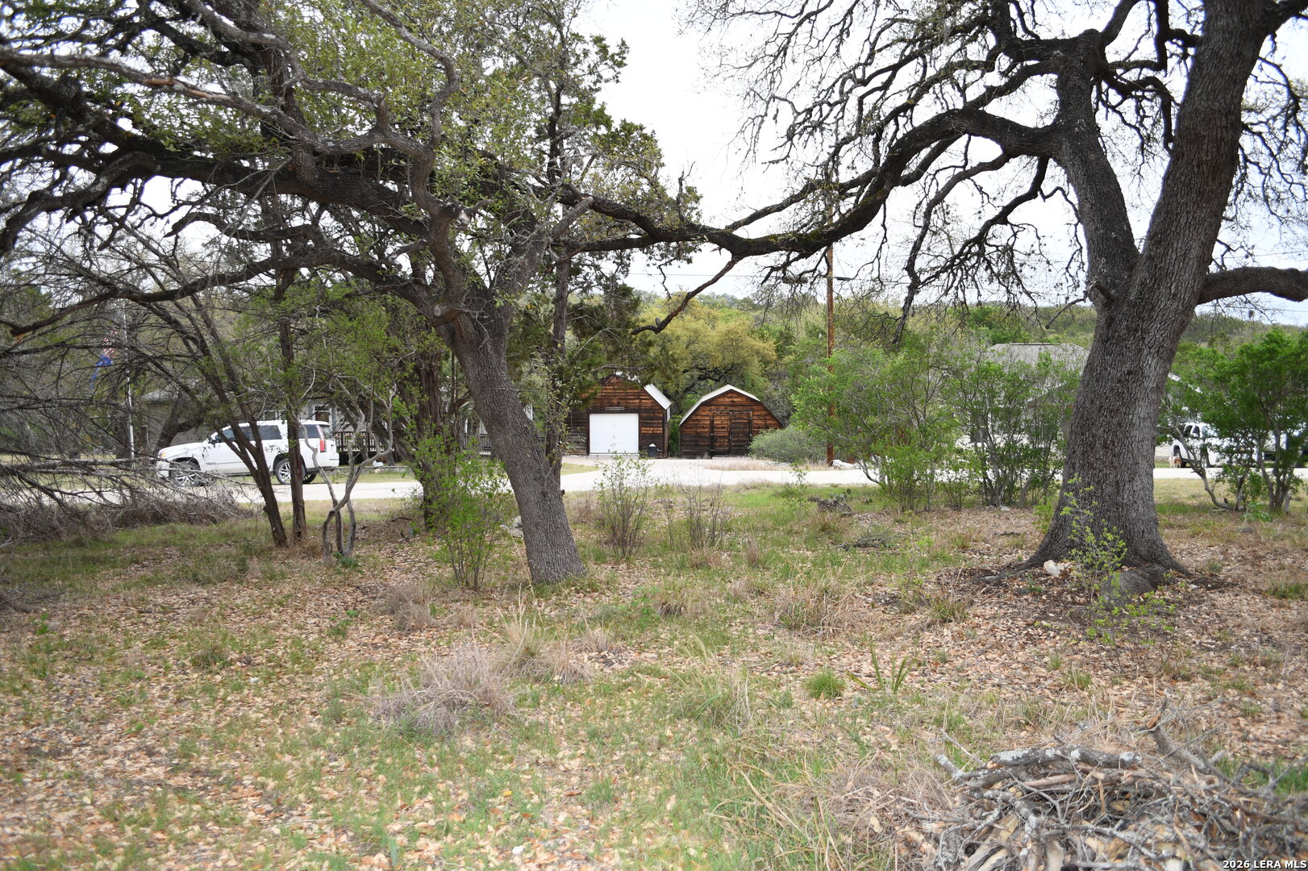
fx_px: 981
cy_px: 436
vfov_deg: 47.9
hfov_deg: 67.4
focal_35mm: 27
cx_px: 654
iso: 64
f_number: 3.5
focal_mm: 18
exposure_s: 1/250
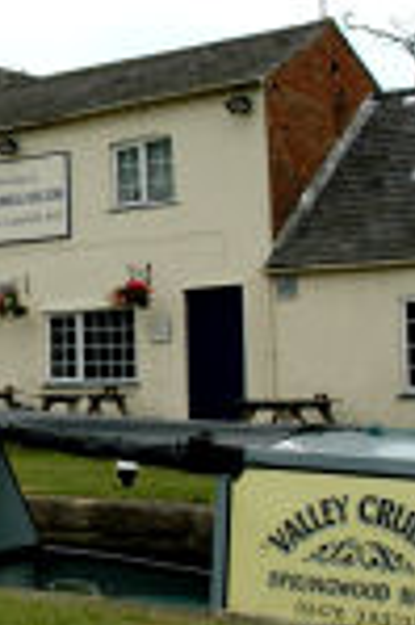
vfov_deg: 26.0
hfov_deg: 16.5
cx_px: -117
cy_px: 289
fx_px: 1352
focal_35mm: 78
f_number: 5.6
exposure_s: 1/1600
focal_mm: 18
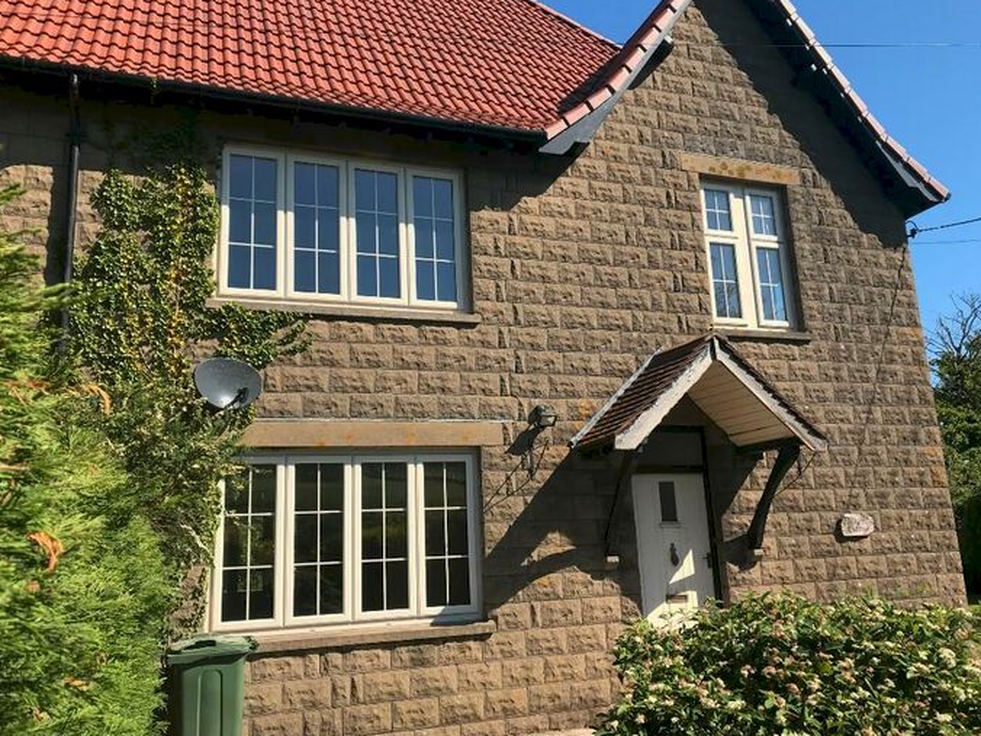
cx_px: 496
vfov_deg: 48.2
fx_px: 822
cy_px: 374
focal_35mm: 29
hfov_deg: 61.7
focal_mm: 3.99
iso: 20
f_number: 1.8
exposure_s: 1/1842
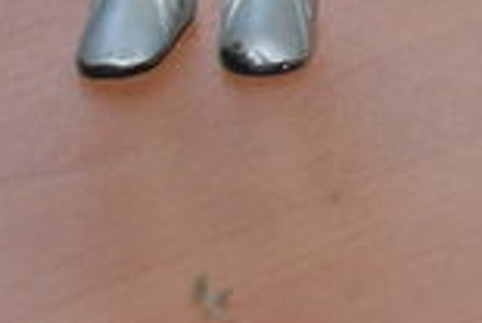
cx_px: 1291
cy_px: -703
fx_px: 4551
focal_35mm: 339
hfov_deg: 5.8
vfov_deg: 3.9
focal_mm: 35
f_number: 5.6
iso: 400
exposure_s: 1/60
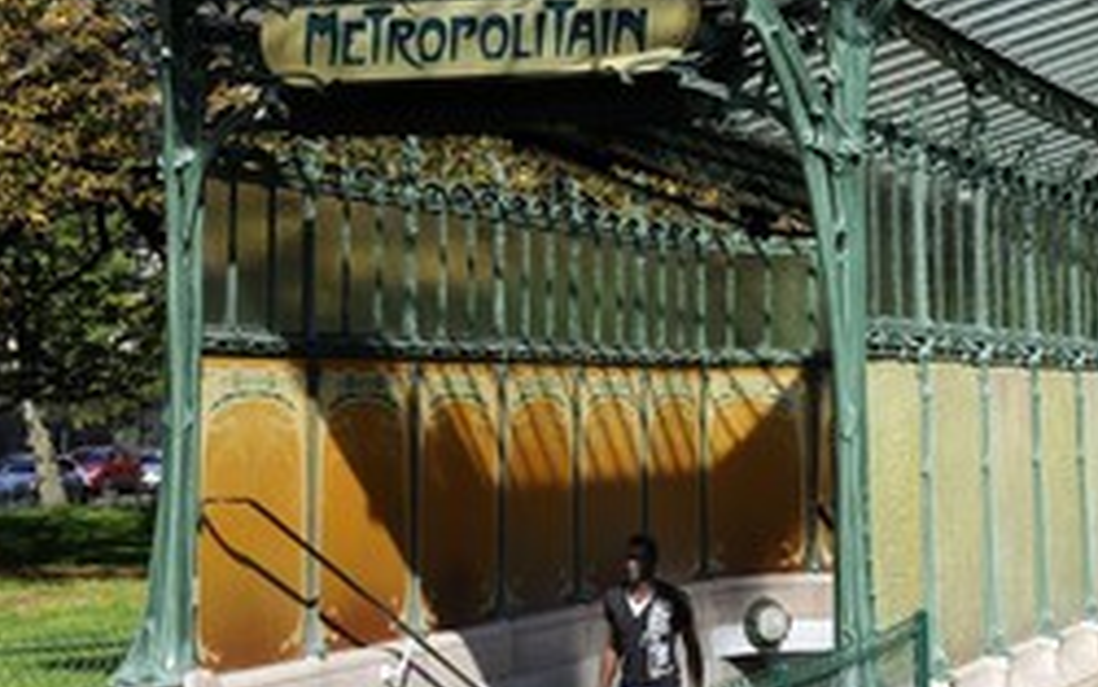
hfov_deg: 30.1
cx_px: 654
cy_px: 193
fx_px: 2035
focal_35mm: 68
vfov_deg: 19.1
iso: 200
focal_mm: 40
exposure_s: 1/200
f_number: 10
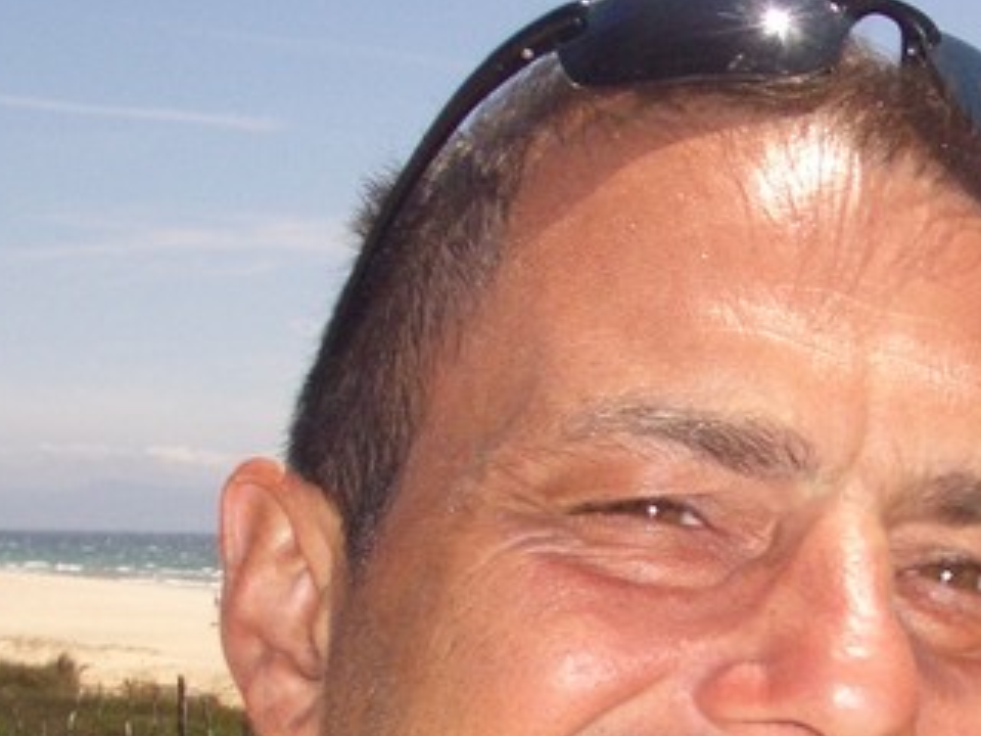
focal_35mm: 104
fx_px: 2947
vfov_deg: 14.0
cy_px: 771
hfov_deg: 18.2
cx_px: 1070
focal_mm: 5.8
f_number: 4.3
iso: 100
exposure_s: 1/1000
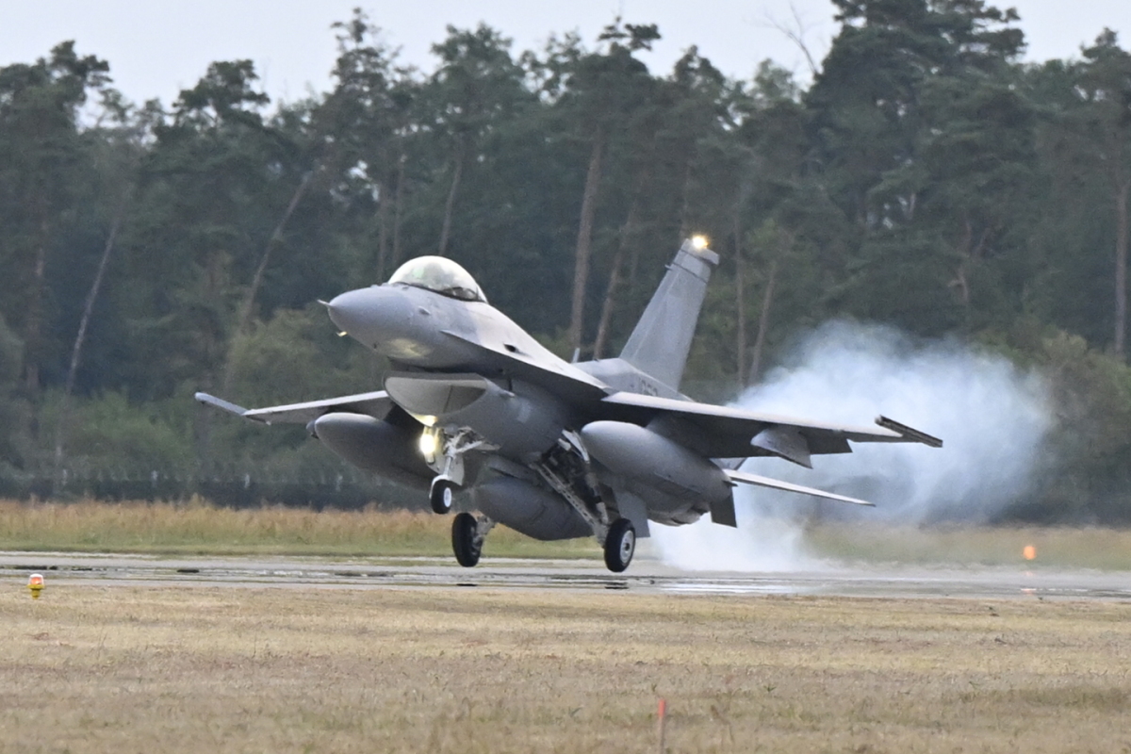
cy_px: 377
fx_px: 6283
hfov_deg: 10.3
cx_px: 566
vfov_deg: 6.9
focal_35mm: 200
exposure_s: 1/1250
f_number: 3.5
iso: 2500
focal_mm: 200
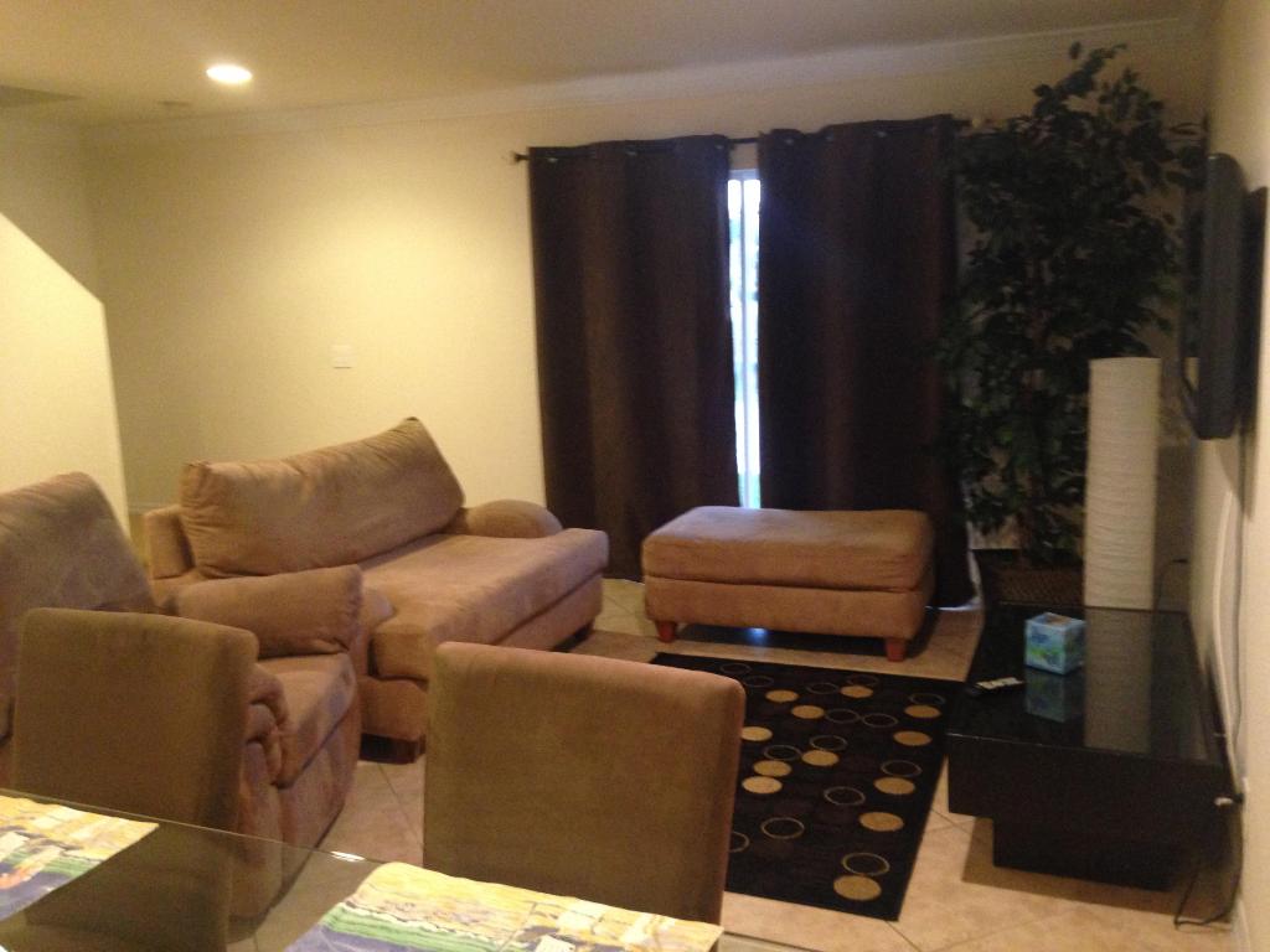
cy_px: 476
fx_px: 1211
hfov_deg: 55.4
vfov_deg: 42.9
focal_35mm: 33
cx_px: 635
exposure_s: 1/17
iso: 400
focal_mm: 4.12
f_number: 2.4
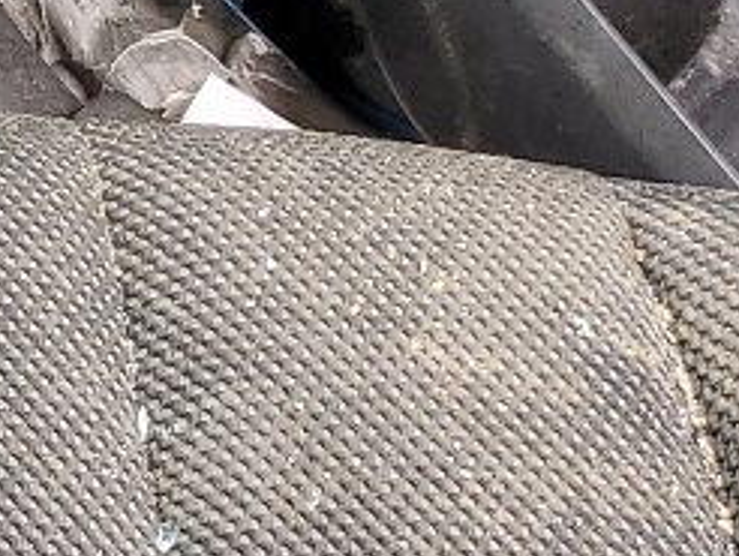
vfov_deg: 8.6
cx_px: -1121
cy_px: -255
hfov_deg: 10.0
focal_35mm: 169
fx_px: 3611
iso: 50
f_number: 1.5
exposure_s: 1/125
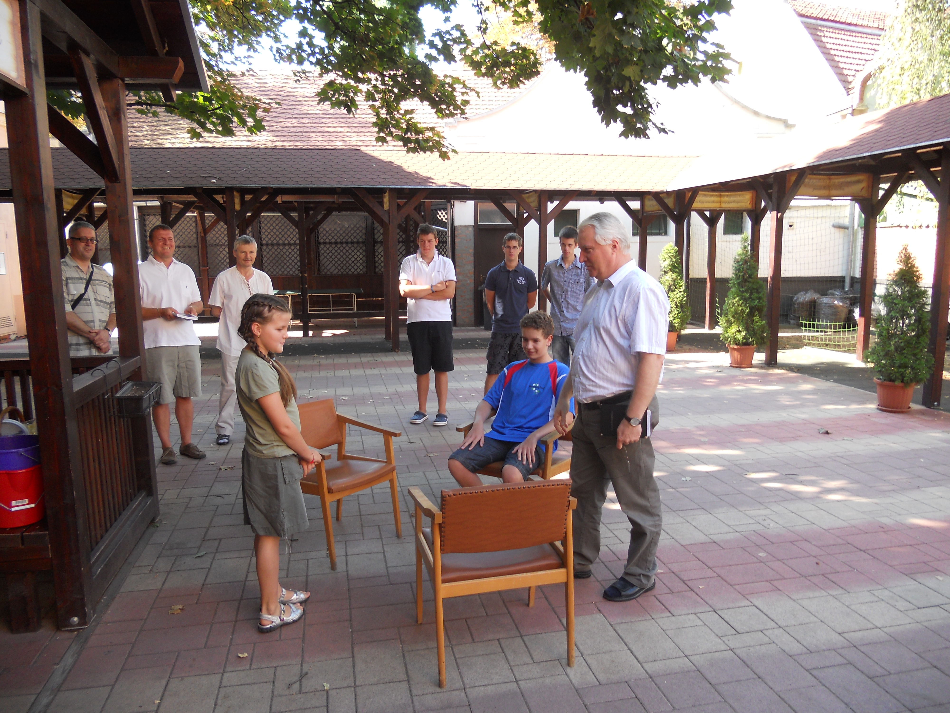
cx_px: 475
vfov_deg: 51.4
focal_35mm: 27
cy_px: 356
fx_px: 741
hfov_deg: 65.3
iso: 80
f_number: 3.2
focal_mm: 4.9
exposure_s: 1/60
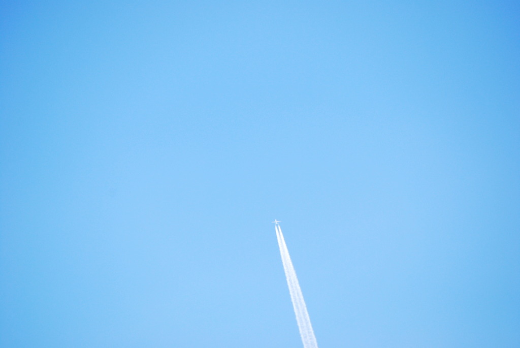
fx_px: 5856
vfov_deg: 3.4
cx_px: 260
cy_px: 174
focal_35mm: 405
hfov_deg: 5.1
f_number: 7.1
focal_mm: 270
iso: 400
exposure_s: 1/1250
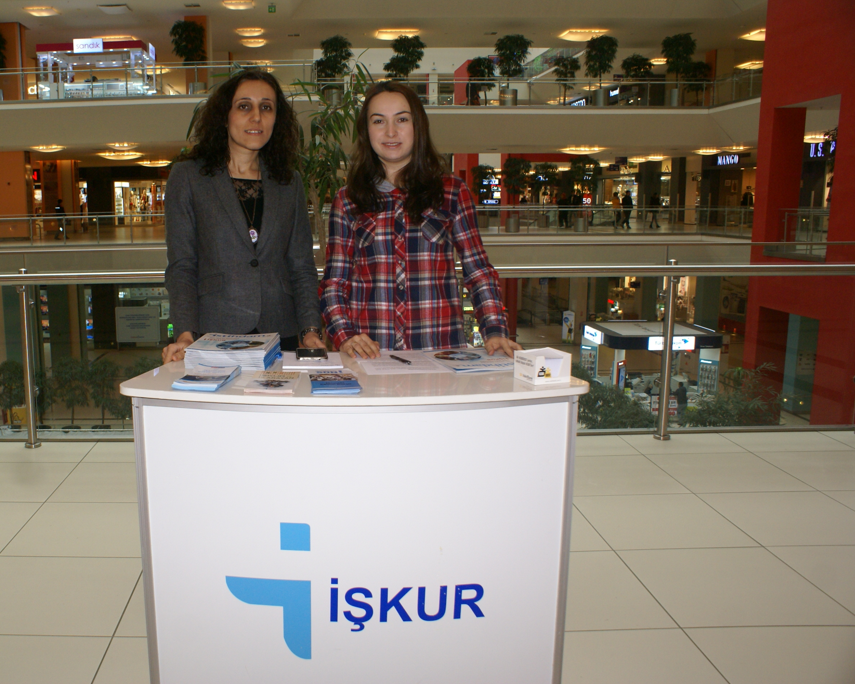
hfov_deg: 56.7
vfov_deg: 47.1
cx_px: 336
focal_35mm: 31
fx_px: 784
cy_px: 339
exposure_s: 1/60
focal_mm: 18
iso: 400
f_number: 5.6
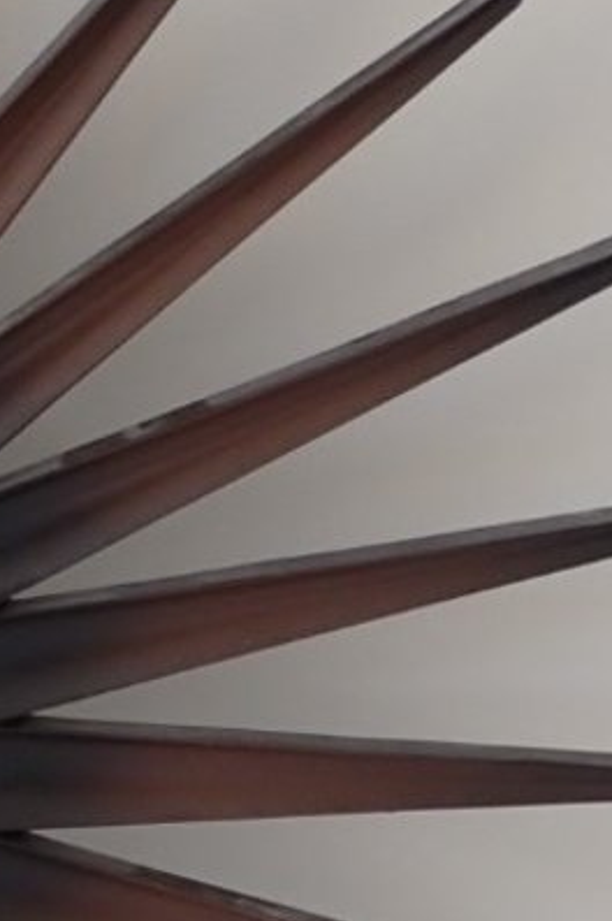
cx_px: -509
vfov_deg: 16.1
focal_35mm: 127
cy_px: 586
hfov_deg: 10.1
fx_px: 3244
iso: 160
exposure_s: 1/60
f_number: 2.4
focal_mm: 5.79
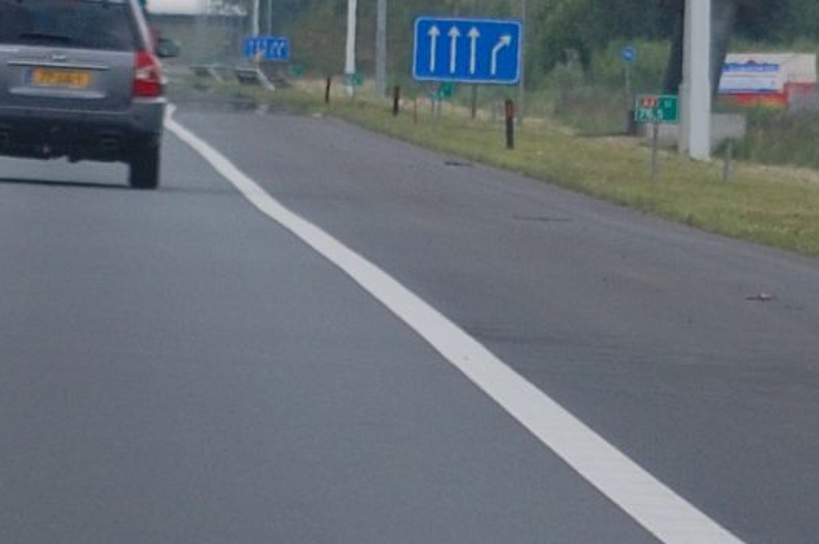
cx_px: 656
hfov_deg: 3.5
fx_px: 13474
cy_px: -295
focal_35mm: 593
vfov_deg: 2.3
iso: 200
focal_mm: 70
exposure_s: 1/500
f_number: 5.6
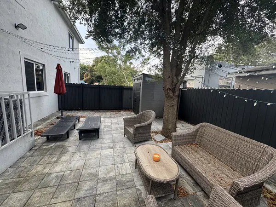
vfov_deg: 85.7
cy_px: 104
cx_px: 138
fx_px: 112
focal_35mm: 14
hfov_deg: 102.1
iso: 320
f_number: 2.2
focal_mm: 2.22
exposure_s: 1/120
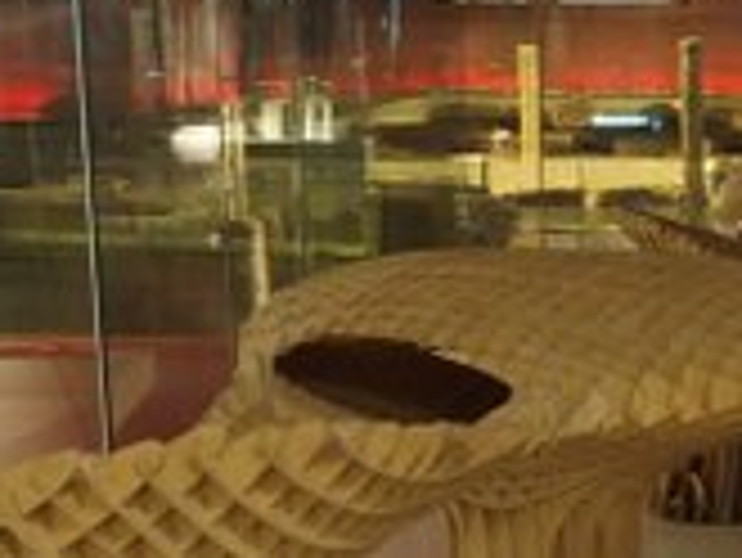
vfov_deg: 15.7
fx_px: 1995
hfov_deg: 20.3
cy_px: 490
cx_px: 778
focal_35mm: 93
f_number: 2.8
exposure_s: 1/30
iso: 800
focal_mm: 6.7
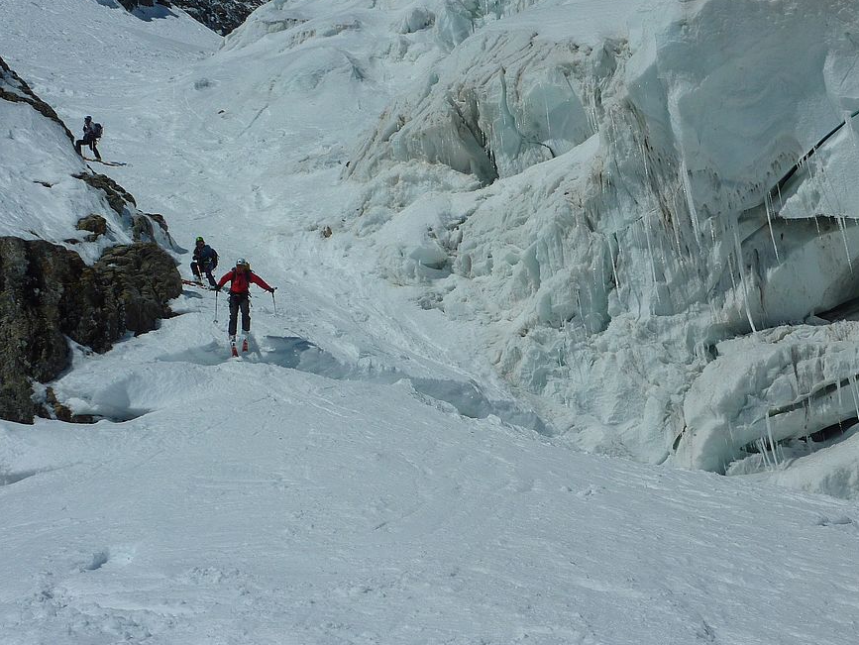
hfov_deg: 23.5
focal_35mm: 83
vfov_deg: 17.8
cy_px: 322
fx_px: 2061
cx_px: 445
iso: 80
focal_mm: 11
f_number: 6.3
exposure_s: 1/2000
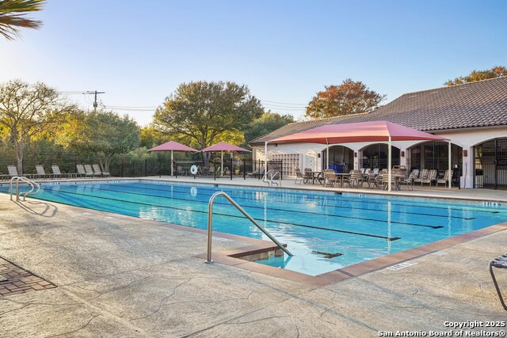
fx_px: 437
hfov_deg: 60.3
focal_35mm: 31
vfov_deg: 42.3
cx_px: 254
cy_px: 169
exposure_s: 1/100
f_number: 8
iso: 100
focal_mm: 31
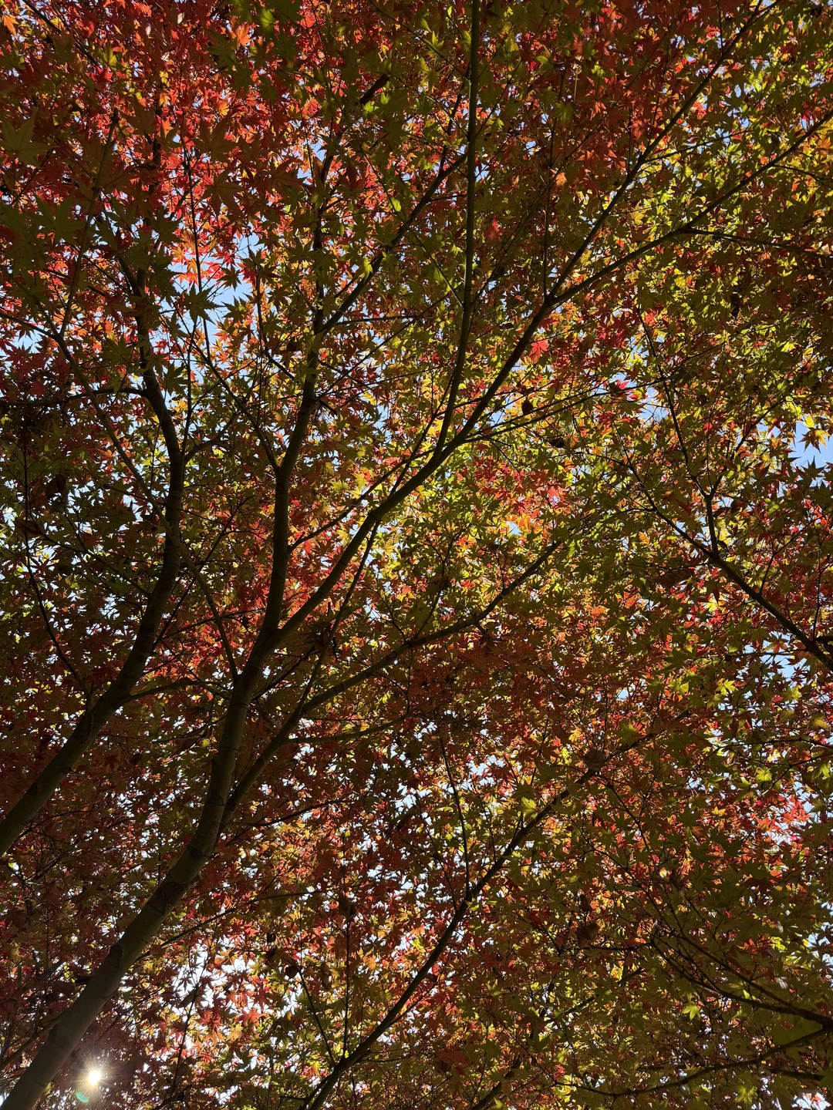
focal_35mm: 24
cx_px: 416
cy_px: 555
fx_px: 770
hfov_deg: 56.8
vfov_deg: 71.6
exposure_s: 1/1075
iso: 100
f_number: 1.78
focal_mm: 6.76
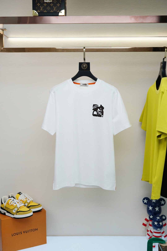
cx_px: 84
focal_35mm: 44
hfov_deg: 30.8
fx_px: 303
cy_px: 126
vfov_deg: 45.0
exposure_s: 1/250
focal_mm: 29
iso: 250
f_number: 4
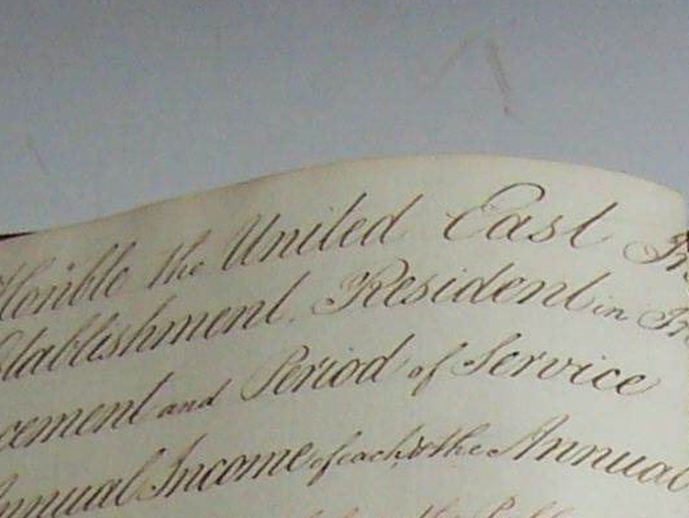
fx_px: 3306
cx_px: 709
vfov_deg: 8.4
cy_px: 1082
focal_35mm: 166
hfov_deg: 11.8
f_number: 2.8
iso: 80
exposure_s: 1/60
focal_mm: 6.3
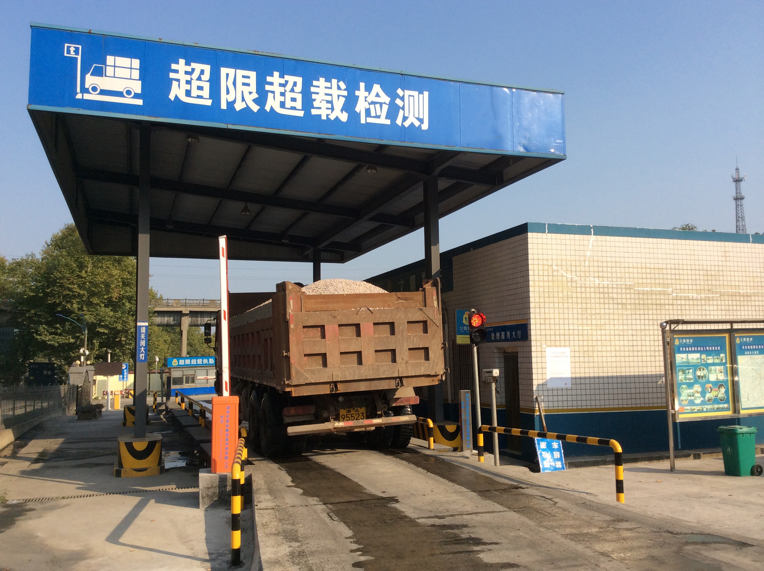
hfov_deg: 55.4
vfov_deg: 42.8
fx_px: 727
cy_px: 286
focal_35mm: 33
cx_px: 382
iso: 32
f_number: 2.4
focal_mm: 3.3
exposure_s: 1/986
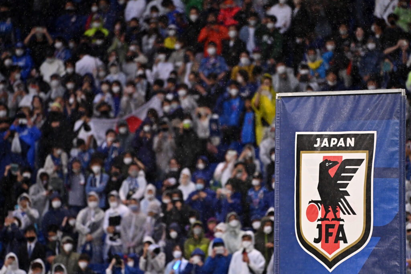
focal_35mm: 560
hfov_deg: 3.7
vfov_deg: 2.5
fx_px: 6394
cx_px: 206
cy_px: 137
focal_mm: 560
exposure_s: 1/500
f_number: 5.6
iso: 4000
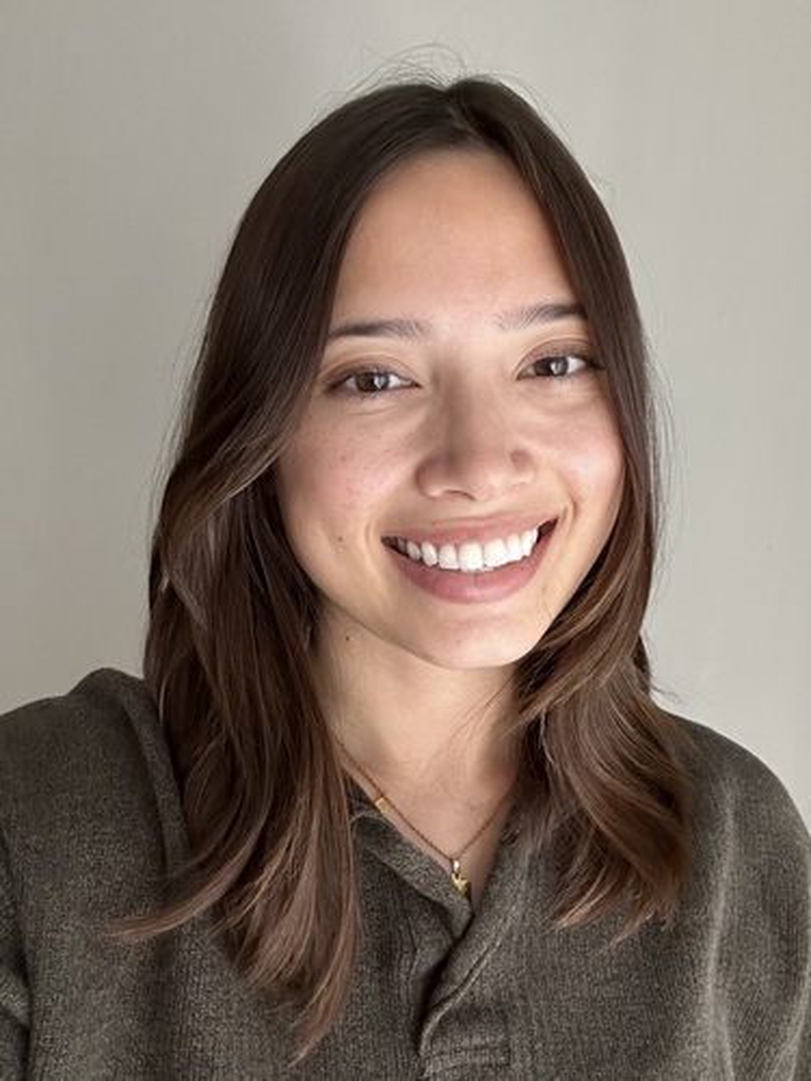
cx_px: 406
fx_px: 937
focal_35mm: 30
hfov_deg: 46.8
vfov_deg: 60.0
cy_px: 540
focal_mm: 2.69
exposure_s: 1/60
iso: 160
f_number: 1.9
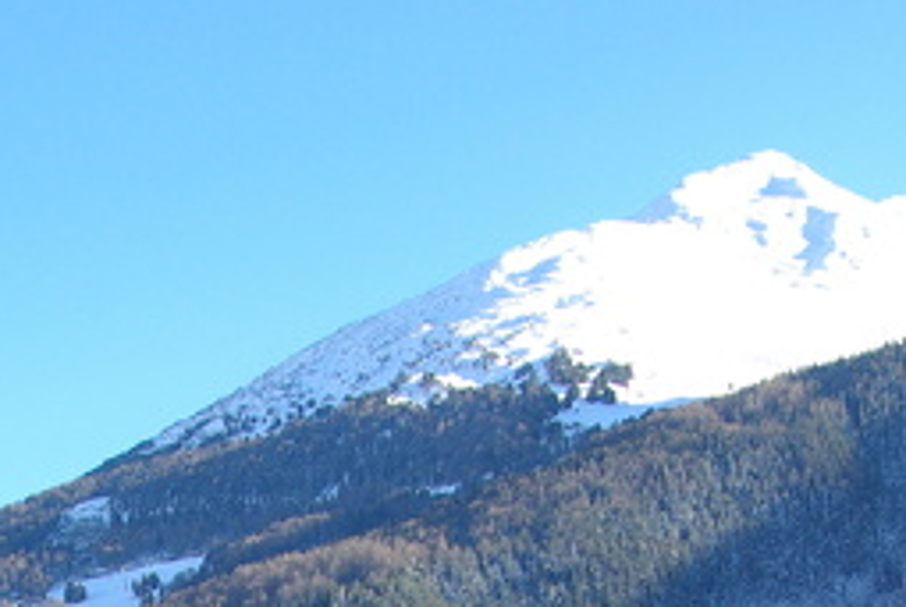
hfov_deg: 14.0
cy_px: 1040
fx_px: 3630
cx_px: 30
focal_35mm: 144
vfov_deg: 9.2
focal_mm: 26
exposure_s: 1/125
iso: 100
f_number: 6.7
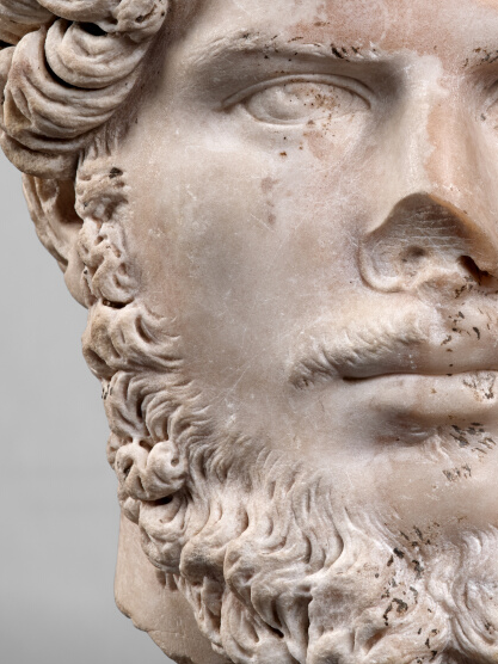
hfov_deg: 9.8
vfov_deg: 13.0
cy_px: 194
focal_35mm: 151
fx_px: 2896
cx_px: 405
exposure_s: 1/60
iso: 200
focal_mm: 80
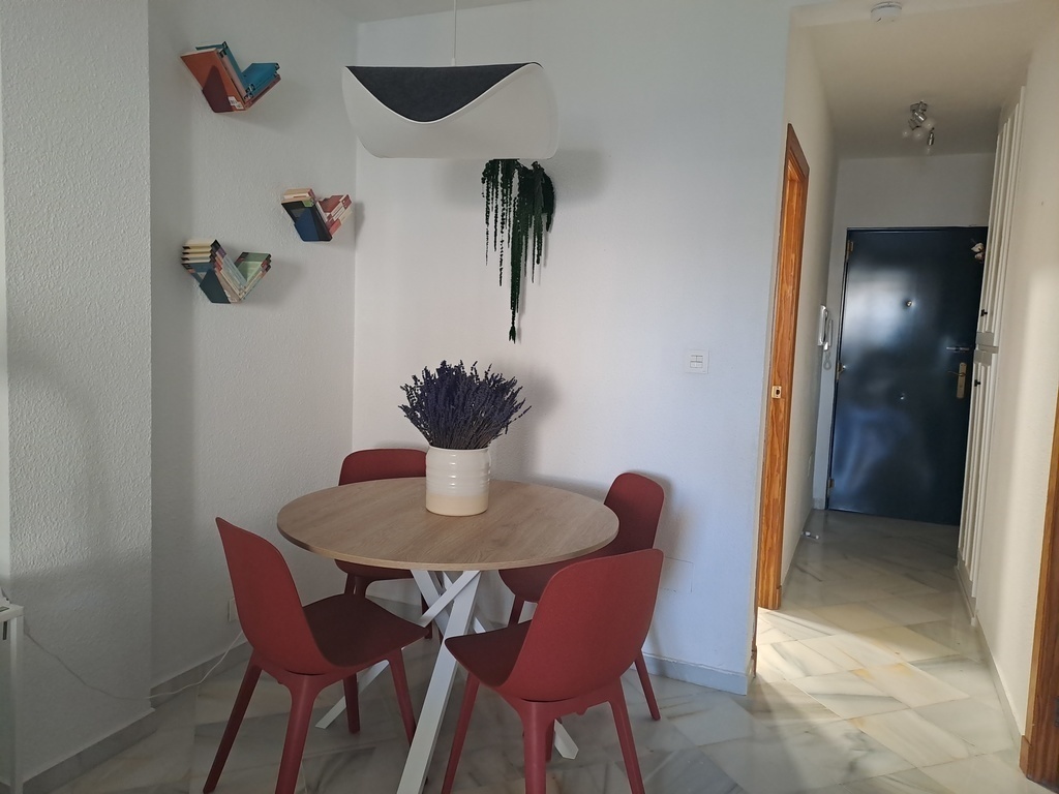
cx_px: 530
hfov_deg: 69.4
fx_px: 765
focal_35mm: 25
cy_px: 397
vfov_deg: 54.9
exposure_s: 1/33
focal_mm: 4.65
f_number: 1.8
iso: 250
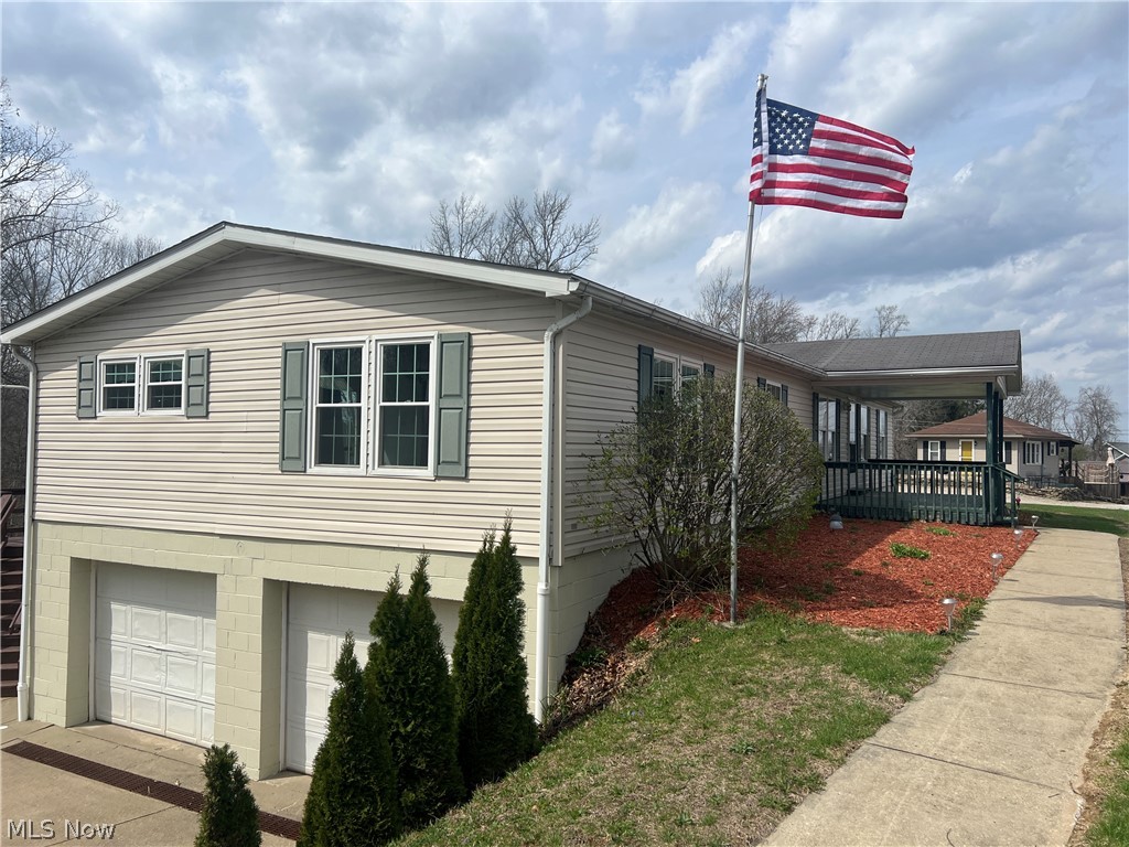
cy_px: 424
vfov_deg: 53.1
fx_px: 848
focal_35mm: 26
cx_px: 564
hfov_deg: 67.3
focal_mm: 5.7
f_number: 1.5
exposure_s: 1/6993
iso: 50
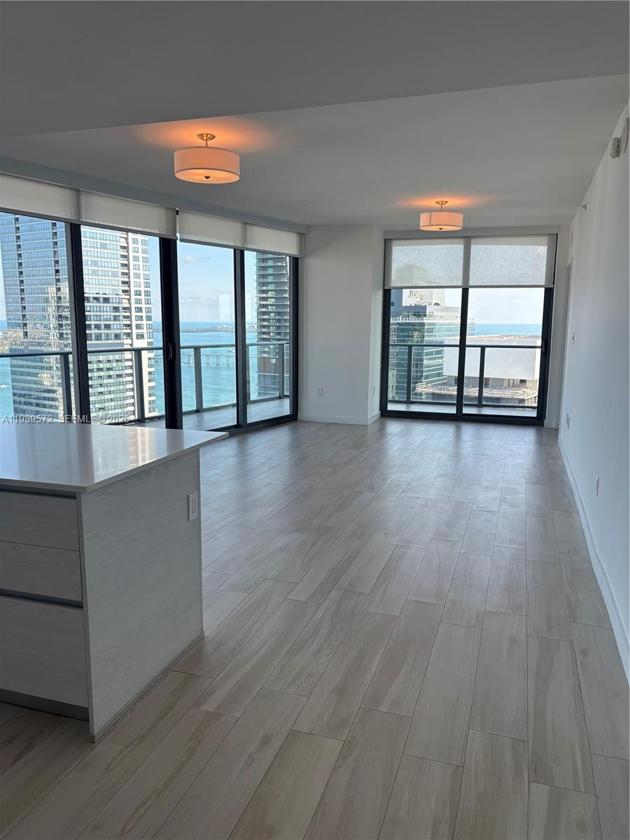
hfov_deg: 53.1
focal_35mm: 26
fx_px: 631
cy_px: 420
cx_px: 315
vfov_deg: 67.3
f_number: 1.6
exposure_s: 1/801
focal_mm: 5.96
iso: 64
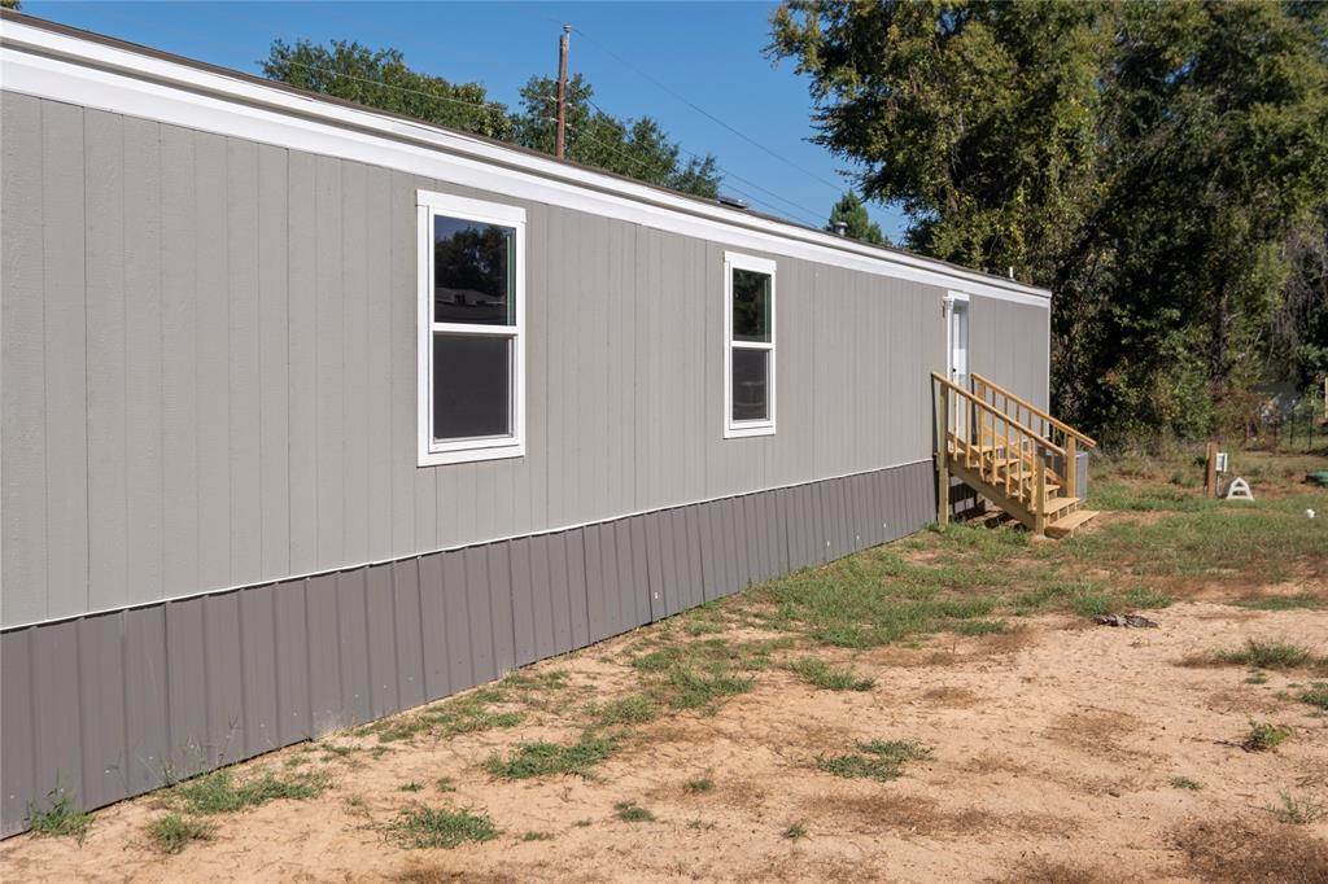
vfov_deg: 36.8
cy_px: 442
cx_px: 664
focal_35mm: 36
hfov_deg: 53.1
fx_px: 1327
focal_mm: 24
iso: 160
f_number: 6.4
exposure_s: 1/500
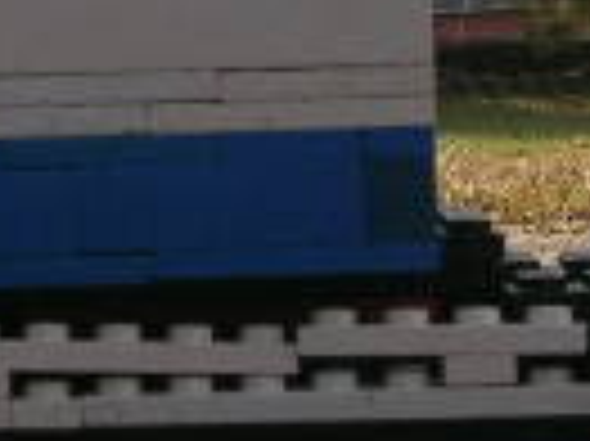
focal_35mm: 278
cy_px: -40
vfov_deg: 5.3
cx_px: 86
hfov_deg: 7.1
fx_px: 4734
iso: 50
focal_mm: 8.6
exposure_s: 1/162
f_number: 5.7
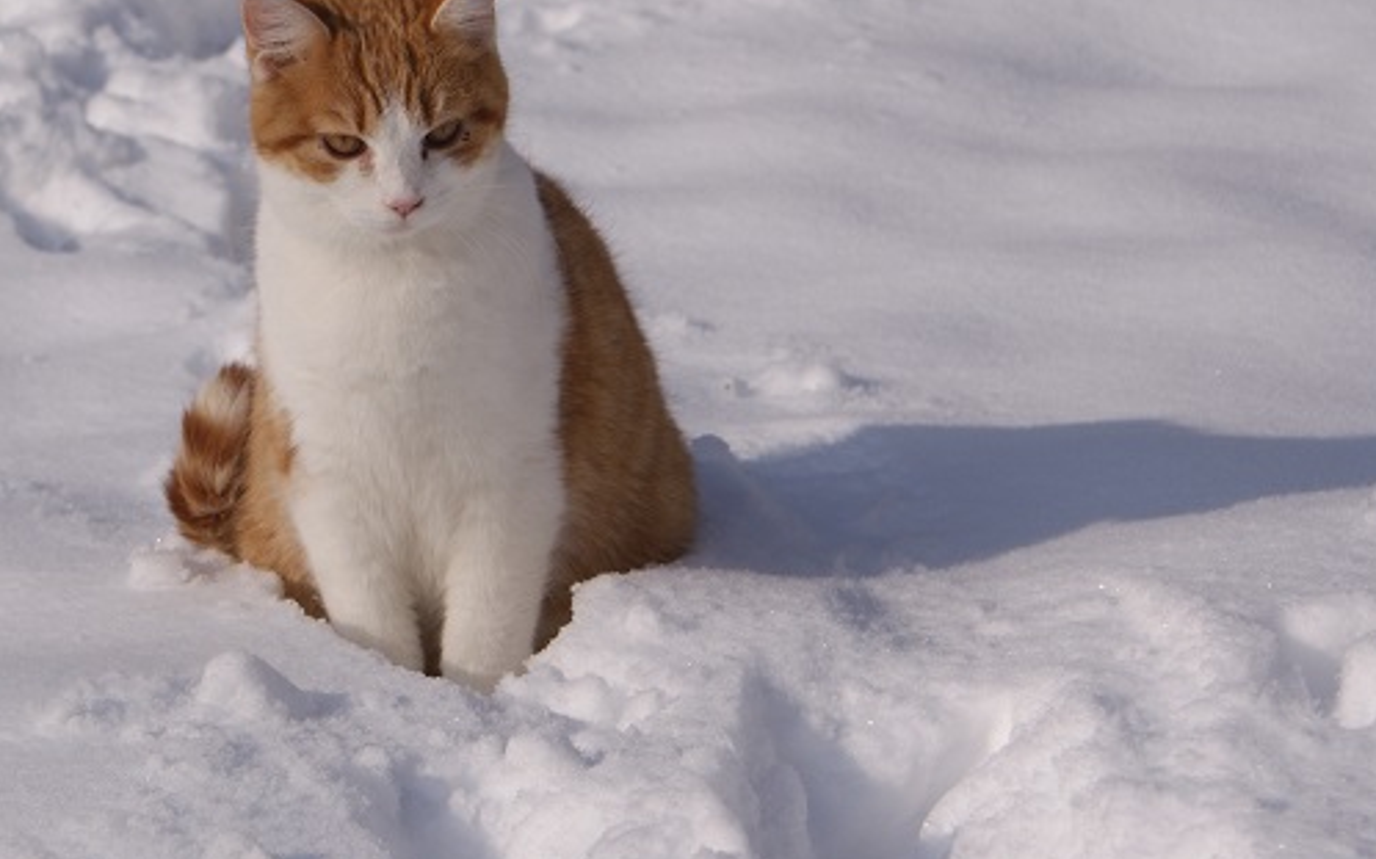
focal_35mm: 172
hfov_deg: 12.2
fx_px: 6449
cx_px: 439
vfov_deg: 7.6
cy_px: 267
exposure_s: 1/500
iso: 100
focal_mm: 70
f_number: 10
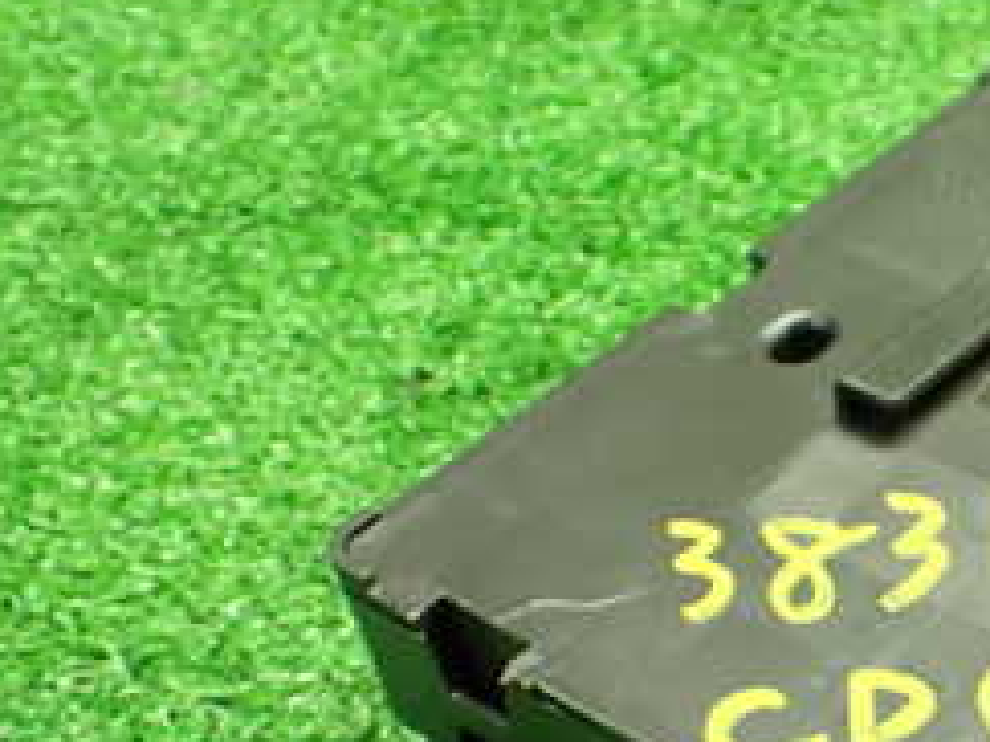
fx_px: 2115
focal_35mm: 74
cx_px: 1120
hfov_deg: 24.4
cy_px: 632
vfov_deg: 19.6
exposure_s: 1/80
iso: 800
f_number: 2.3
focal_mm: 5.4
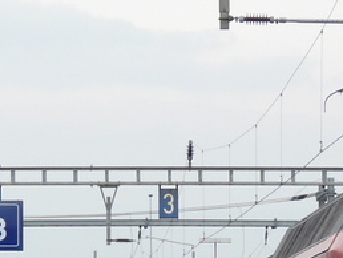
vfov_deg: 3.0
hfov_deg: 4.0
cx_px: 472
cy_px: 415
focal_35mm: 488
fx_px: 4840
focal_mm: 20.6
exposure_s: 1/200
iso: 100
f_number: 4.5
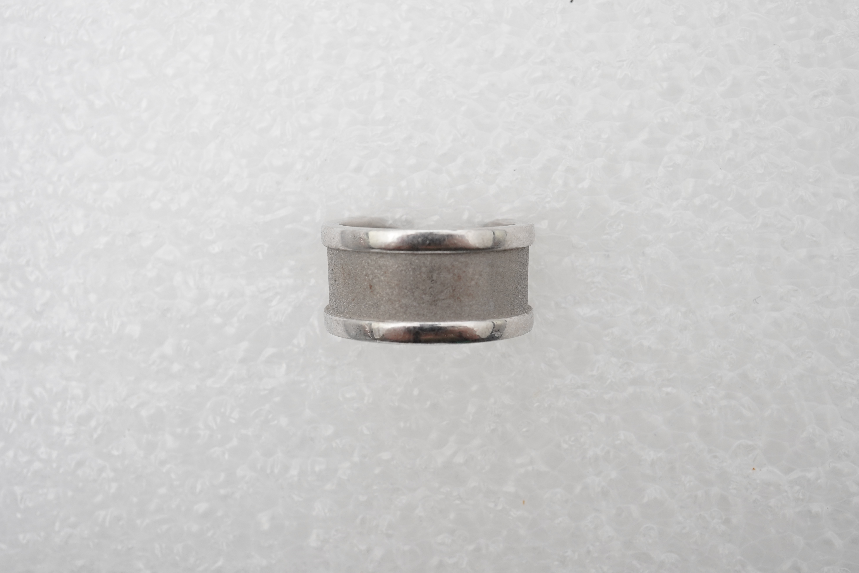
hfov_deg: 43.6
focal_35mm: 45
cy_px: 286
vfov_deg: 29.9
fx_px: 1074
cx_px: 430
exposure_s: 1/125
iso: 400
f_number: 16
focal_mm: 30
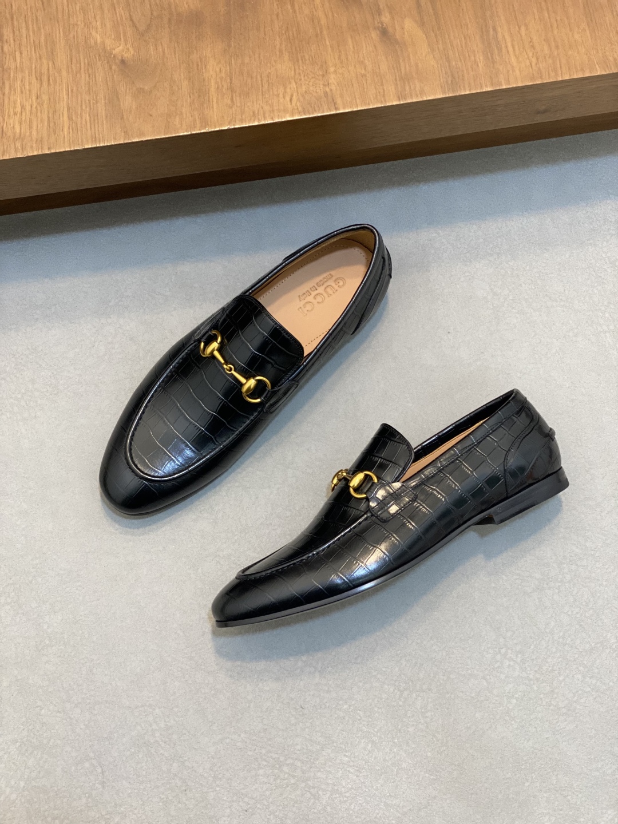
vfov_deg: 36.8
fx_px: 1238
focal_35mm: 52
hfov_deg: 28.0
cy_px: 412
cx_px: 309
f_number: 2
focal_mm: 6
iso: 250
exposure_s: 1/100
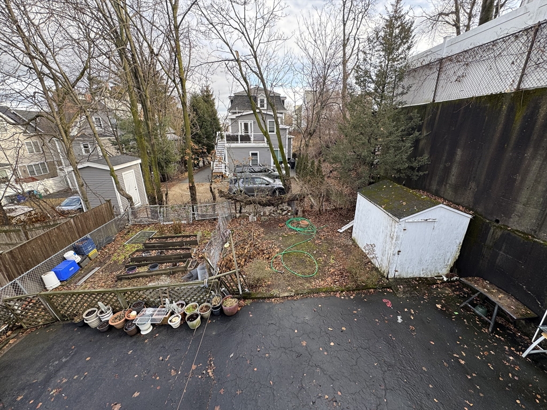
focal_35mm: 14
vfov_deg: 85.7
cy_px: 205
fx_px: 221
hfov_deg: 102.1
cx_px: 274
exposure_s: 1/121
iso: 40
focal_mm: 2.22
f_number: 2.2
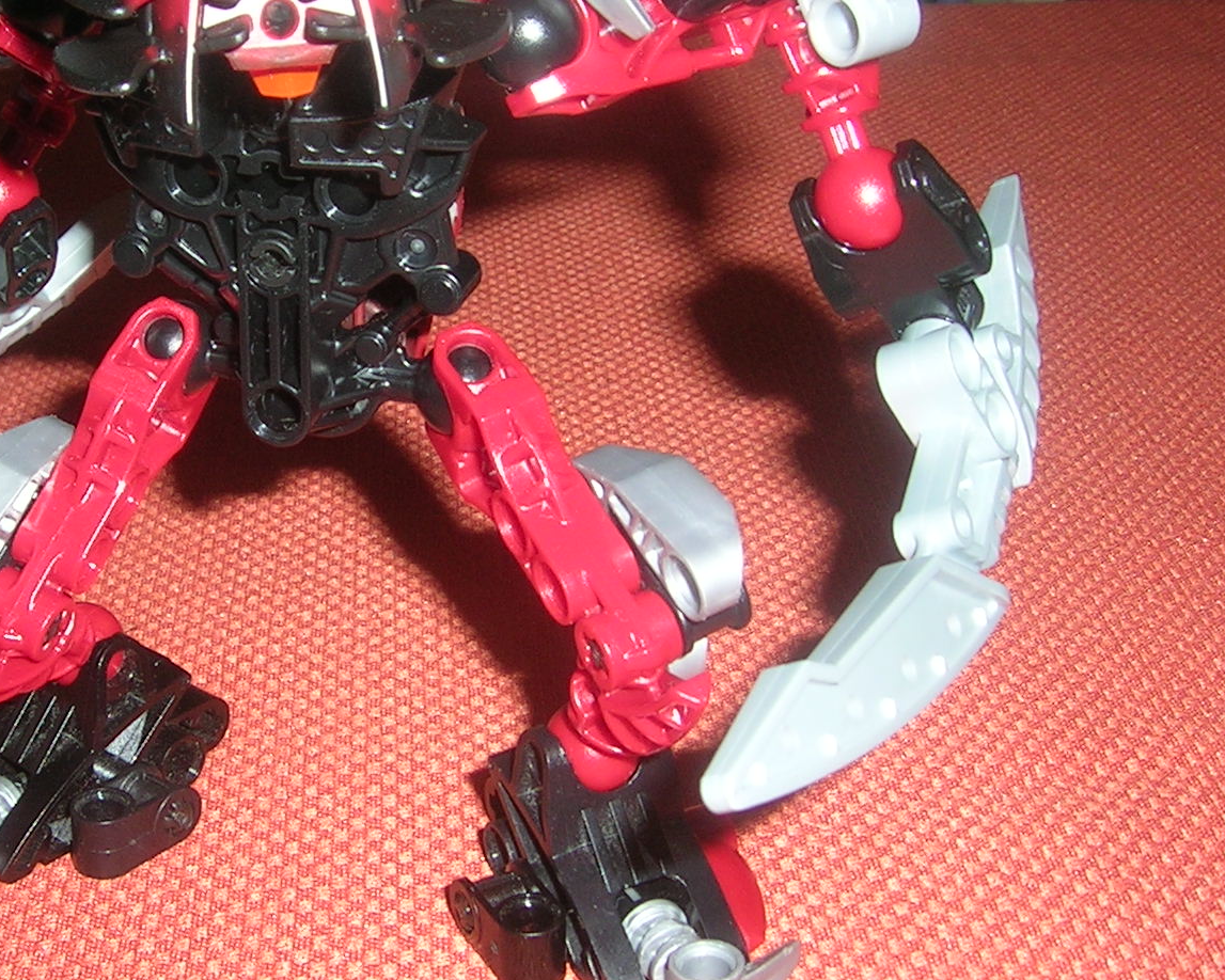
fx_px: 2212
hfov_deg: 30.5
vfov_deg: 25.0
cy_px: 444
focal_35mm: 61
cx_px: 311
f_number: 4.8
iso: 50
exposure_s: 1/60.1
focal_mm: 5.4
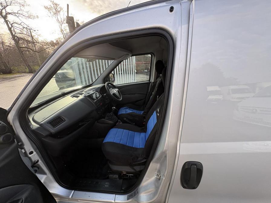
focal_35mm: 14
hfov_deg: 102.1
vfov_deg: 85.7
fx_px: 110
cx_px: 136
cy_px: 102
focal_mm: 2.22
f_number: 2.2
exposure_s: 1/161
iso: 64
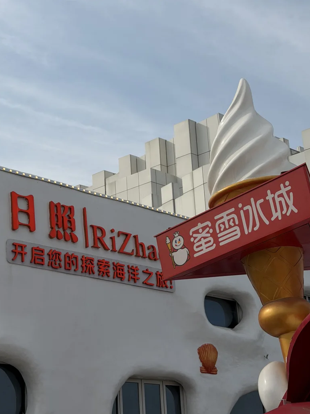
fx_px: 800
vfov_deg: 28.7
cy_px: 133
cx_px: 102
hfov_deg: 21.8
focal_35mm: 67
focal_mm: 6.76
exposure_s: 1/7874
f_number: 1.78
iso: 64
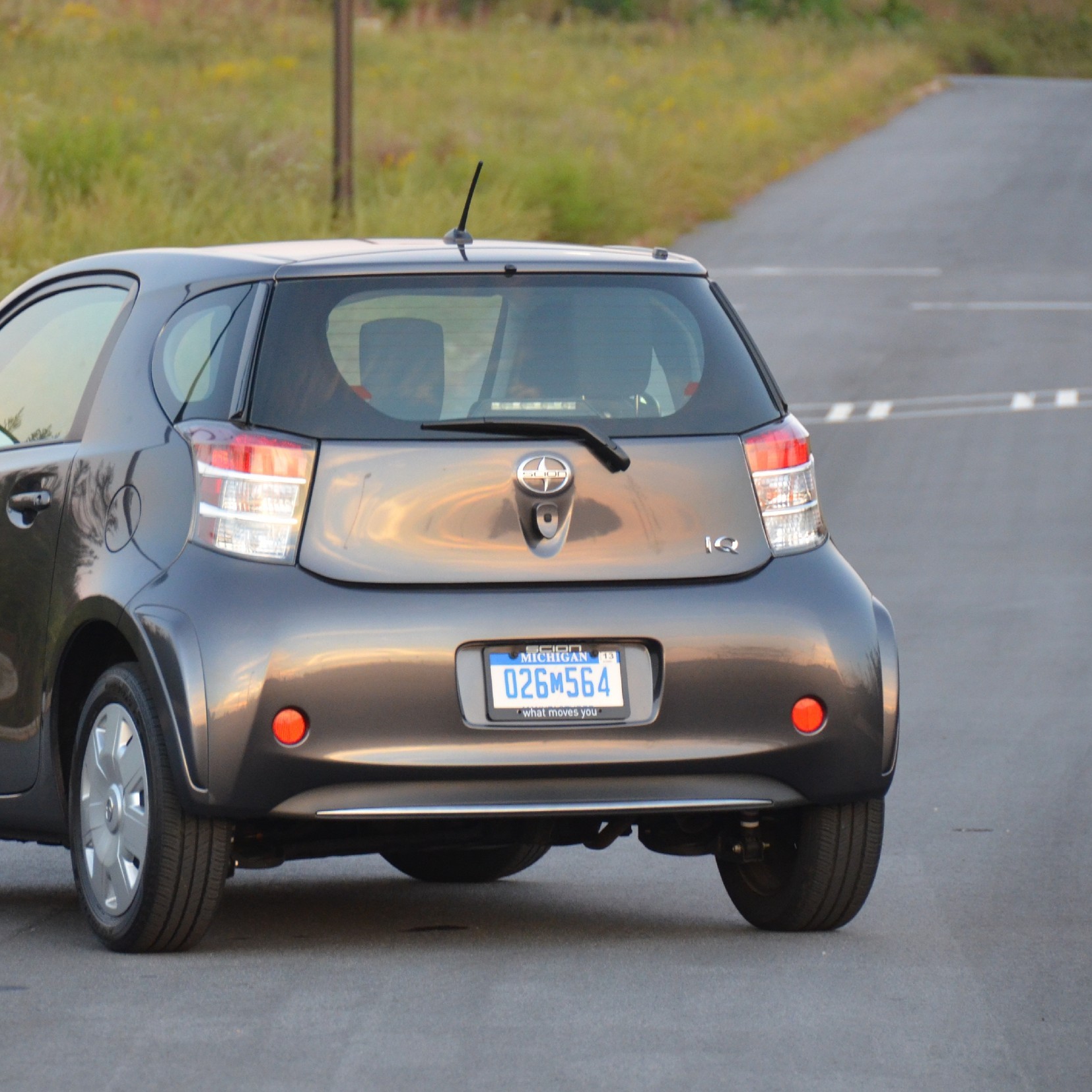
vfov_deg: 6.7
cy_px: 546
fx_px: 9267
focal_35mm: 260
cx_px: 328
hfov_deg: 6.7
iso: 1600
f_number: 5.6
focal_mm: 135
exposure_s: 1/80
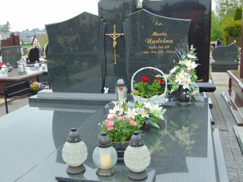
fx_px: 295
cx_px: 122
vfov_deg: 34.3
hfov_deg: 44.8
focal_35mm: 42
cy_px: 91
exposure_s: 1/250
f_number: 3.3
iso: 80
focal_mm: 7.6
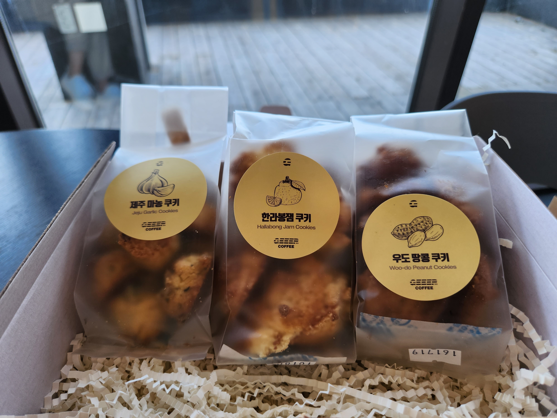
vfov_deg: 58.9
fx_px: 370
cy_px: 209
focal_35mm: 23
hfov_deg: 73.9
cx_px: 278
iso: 64
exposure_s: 1/180
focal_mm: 5.4
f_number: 1.8
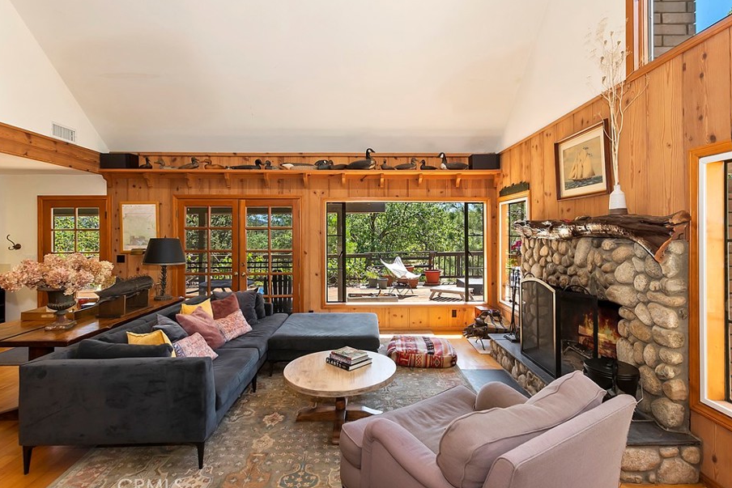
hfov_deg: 93.3
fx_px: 346
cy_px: 221
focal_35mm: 17
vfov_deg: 70.3
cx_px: 367
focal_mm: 10
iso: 180
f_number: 8
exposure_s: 1/30
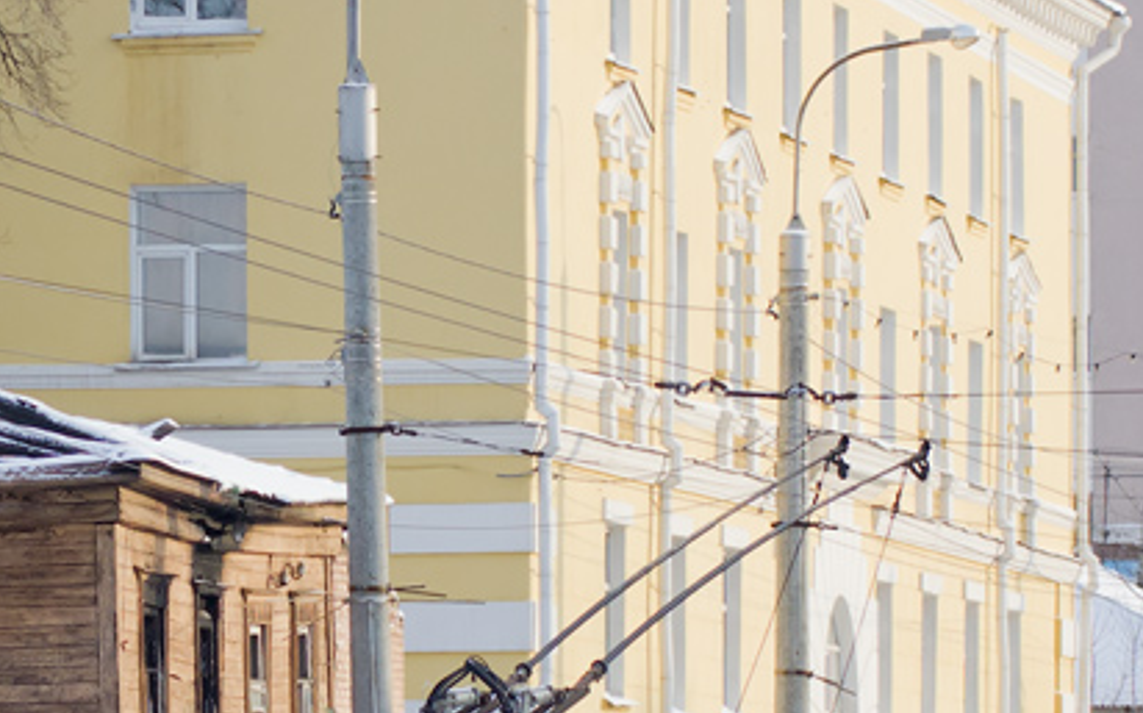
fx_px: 9714
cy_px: 366
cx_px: 333
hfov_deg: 6.7
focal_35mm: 312
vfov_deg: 4.2
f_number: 8
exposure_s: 1/400
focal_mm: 70
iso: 400
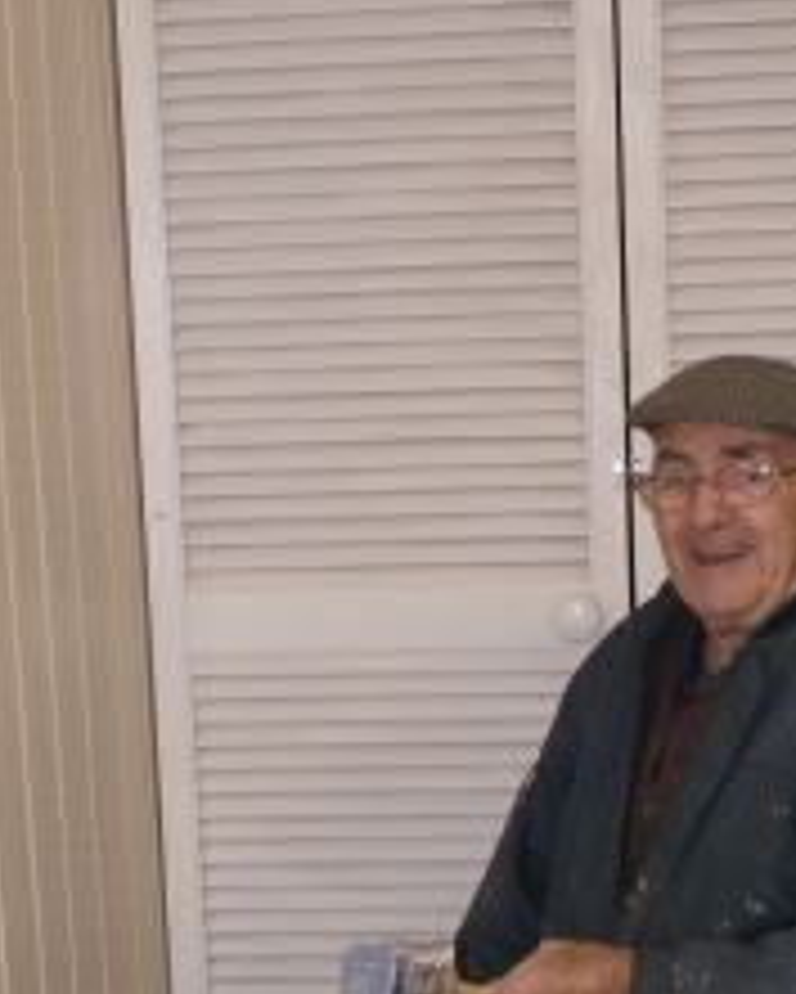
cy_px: 794
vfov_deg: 21.2
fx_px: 2619
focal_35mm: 89
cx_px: 407
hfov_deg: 17.3
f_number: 5.6
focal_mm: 24
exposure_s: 1/60
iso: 400
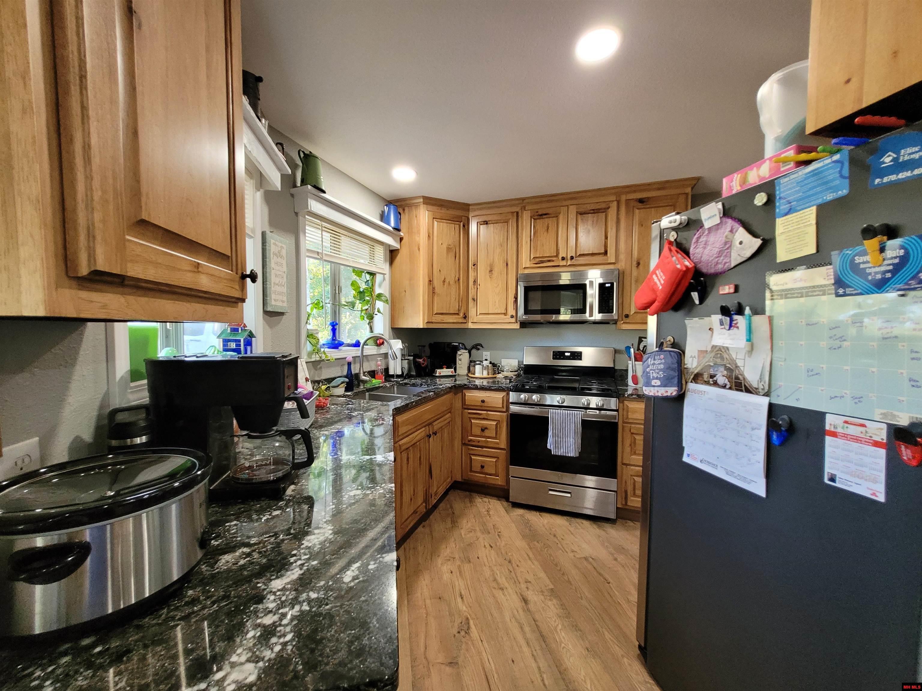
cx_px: 461
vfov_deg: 89.9
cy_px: 346
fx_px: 346
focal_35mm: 13
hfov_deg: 106.2
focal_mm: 1.74
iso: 320
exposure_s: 1/60
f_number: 2.2
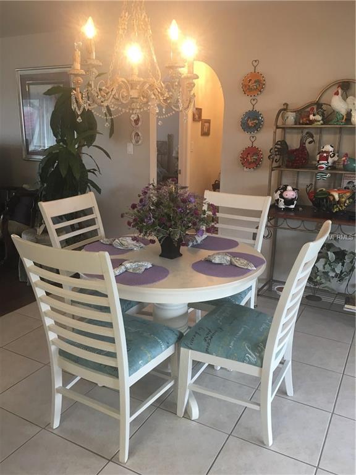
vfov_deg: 61.7
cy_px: 238
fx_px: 398
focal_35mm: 29
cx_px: 178
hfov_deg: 48.2
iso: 64
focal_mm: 4.15
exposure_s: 1/30
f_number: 2.2
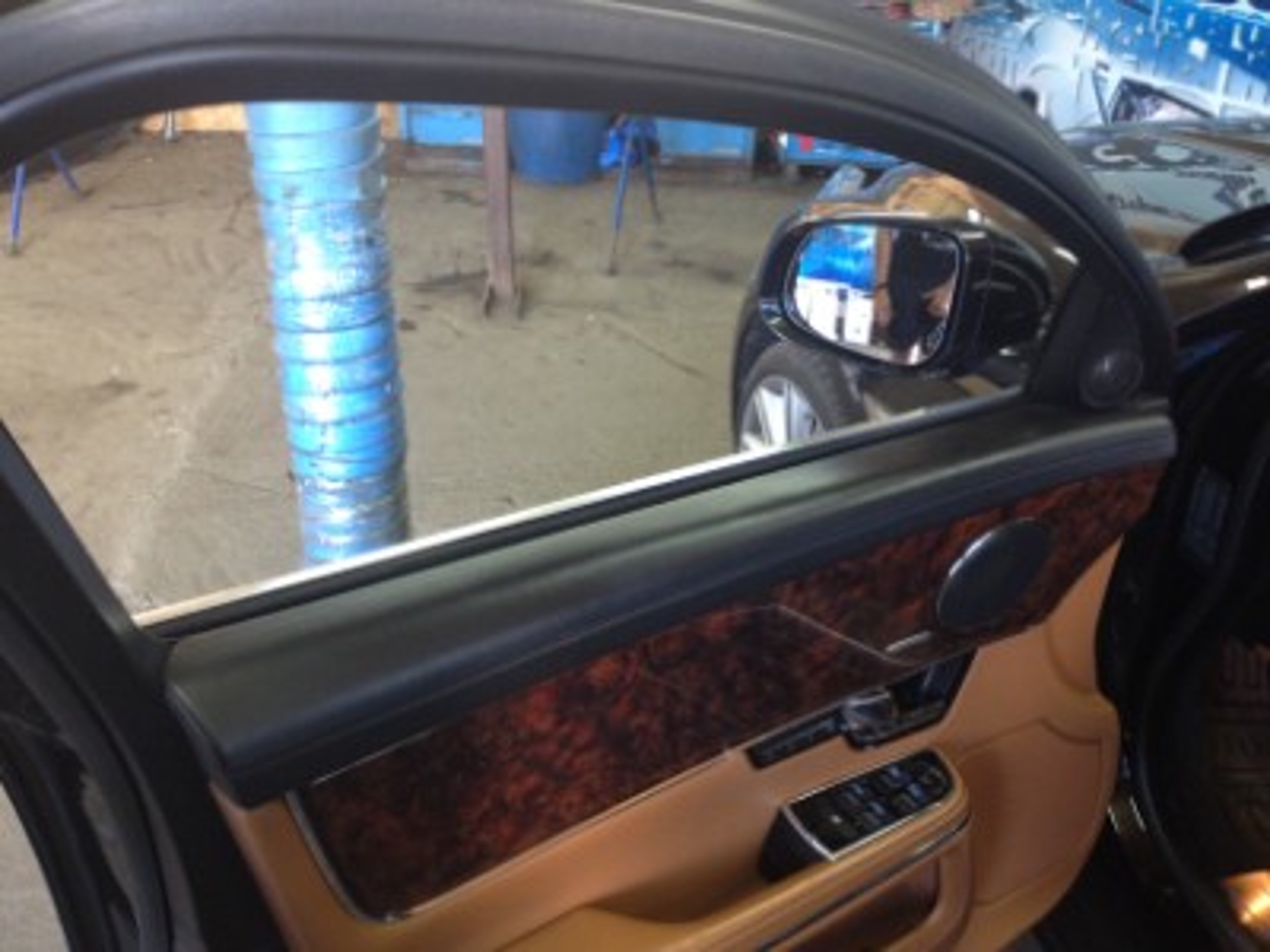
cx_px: 635
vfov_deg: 40.7
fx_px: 1284
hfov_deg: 52.6
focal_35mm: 35
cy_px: 476
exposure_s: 1/20
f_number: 2.4
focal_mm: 4.28
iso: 160
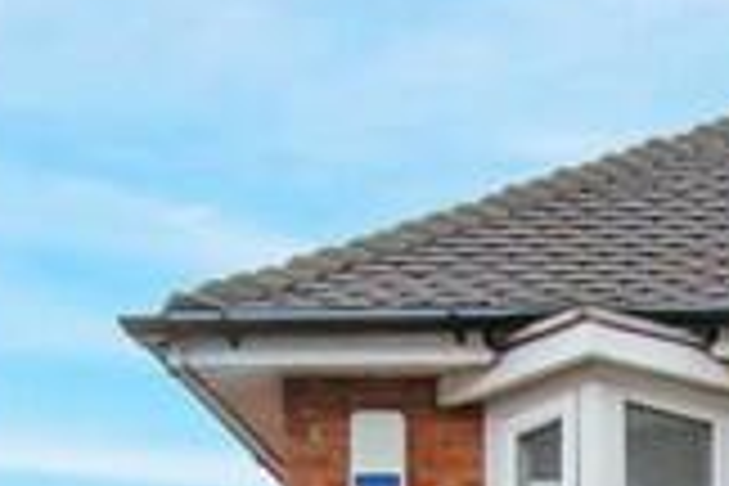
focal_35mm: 95
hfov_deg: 20.2
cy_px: 1123
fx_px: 1924
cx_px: 868
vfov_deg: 12.0
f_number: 10
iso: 400
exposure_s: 1/200
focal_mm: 10
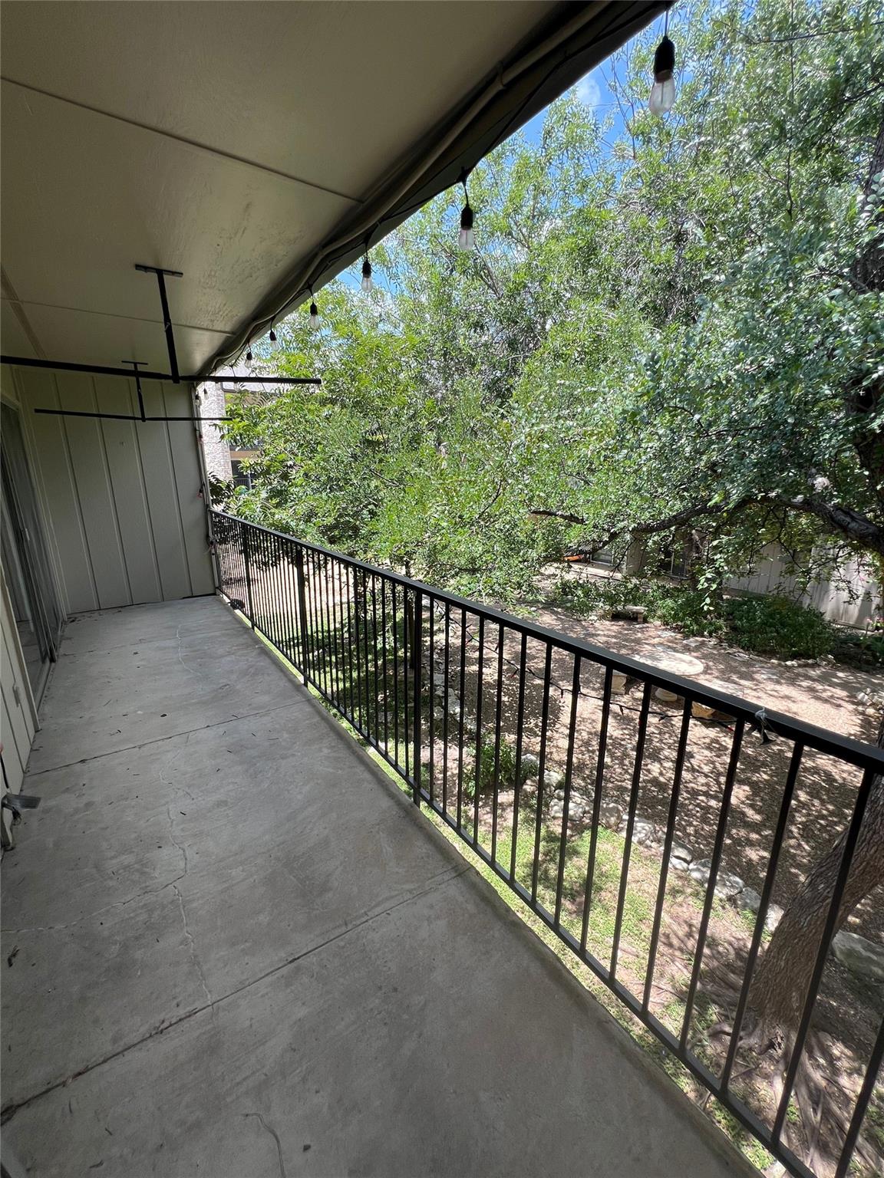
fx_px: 443
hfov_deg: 89.9
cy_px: 589
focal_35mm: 13
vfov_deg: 106.2
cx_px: 442
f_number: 1.8
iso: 32
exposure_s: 1/368
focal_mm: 1.57
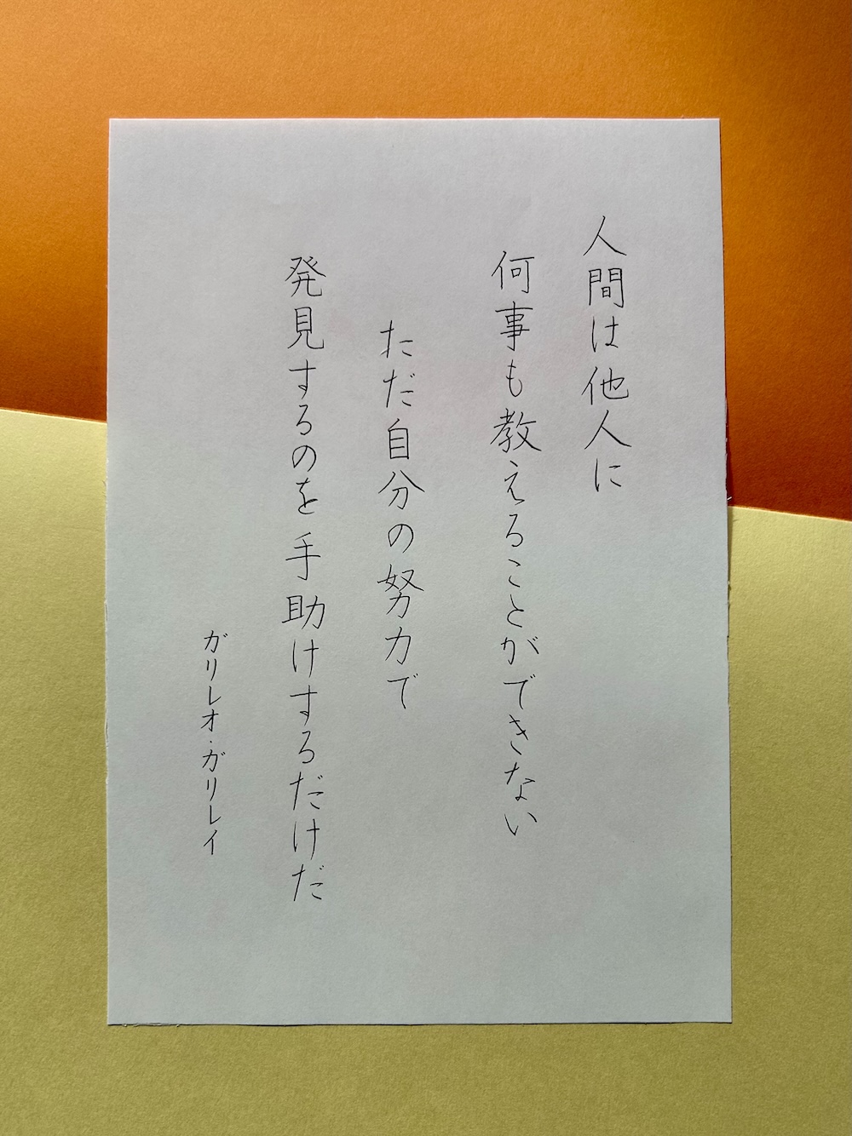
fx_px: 854
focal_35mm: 26
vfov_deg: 67.3
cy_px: 568
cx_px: 426
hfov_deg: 53.0
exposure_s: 1/1344
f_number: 1.5
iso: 50
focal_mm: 5.7
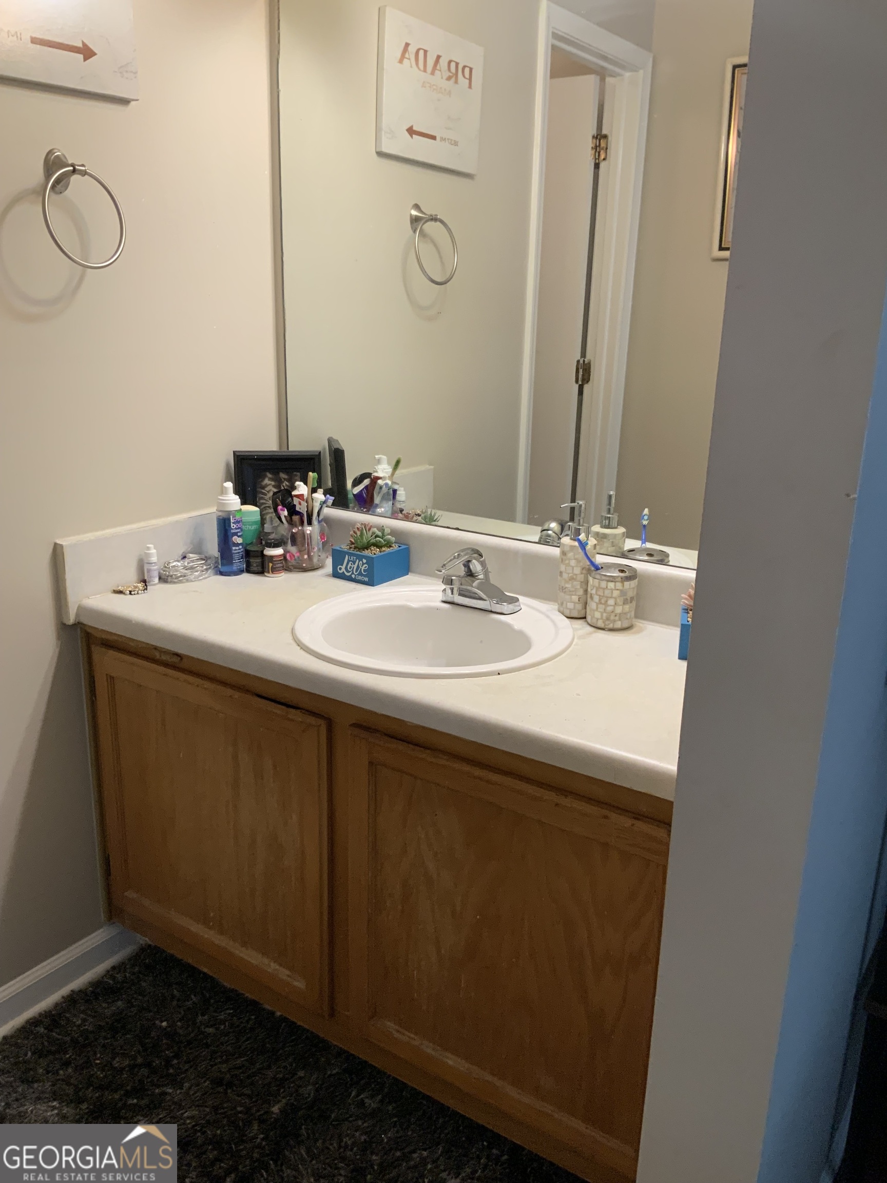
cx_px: 444
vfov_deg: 61.7
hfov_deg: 48.2
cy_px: 592
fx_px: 991
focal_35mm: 29
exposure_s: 1/60
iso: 100
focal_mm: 3
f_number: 1.8
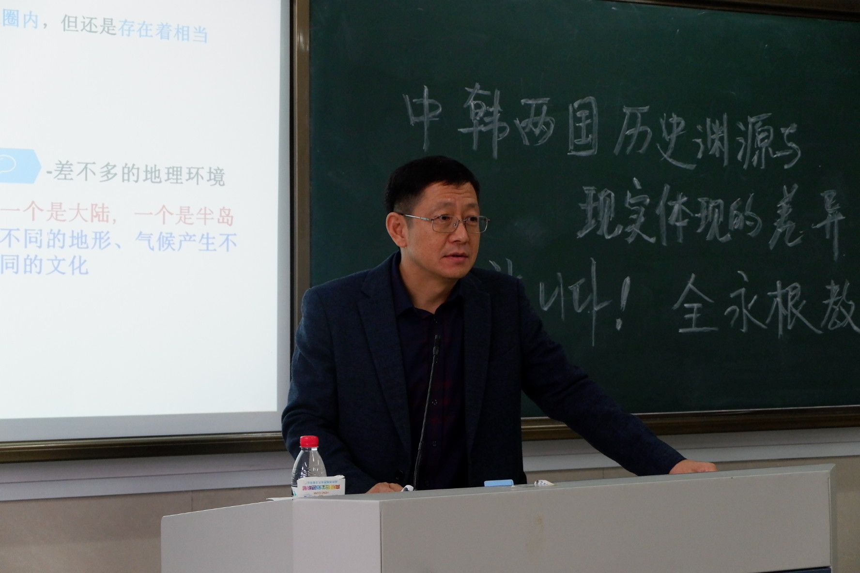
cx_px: 430
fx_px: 1792
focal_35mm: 75
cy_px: 286
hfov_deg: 27.0
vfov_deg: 18.2
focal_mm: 50
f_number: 5.6
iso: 2500
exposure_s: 1/140
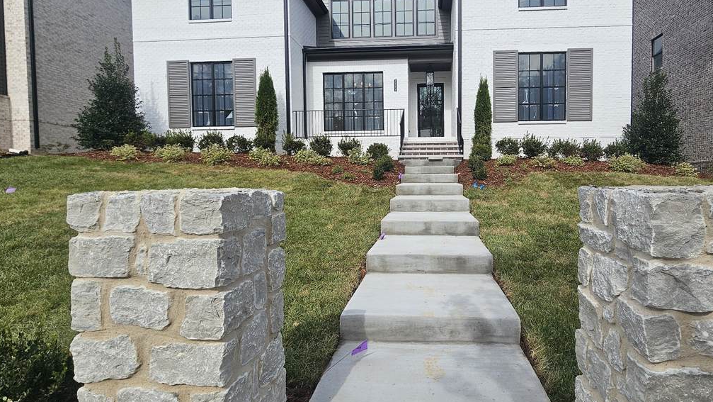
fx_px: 340
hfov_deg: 91.9
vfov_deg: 61.0
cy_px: 190
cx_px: 412
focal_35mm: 18
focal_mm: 2.2
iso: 50
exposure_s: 1/2993
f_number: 2.2
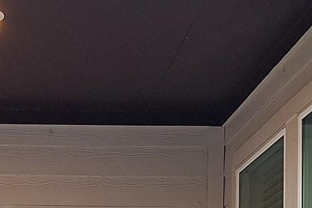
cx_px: -9
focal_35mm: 105
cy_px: 351
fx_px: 910
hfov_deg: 18.9
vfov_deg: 12.2
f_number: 1.8
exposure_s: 1/120
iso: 64
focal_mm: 5.54
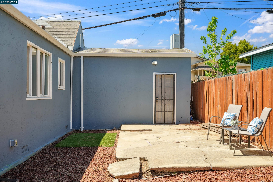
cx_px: 136
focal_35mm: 31
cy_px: 91
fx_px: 235
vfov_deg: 42.3
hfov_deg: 60.3
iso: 100
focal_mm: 31
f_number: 5.6
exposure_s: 1/60
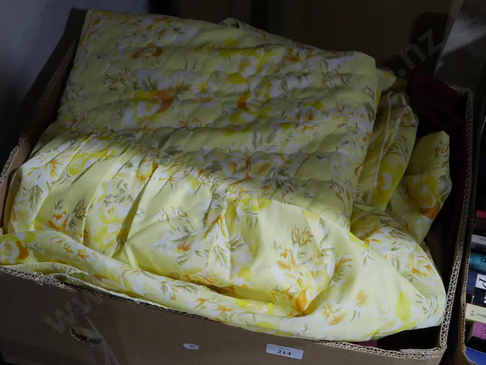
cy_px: 182
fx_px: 871
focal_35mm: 62
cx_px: 243
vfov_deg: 23.7
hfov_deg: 31.2
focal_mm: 31
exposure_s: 1/80
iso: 1000
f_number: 5.4
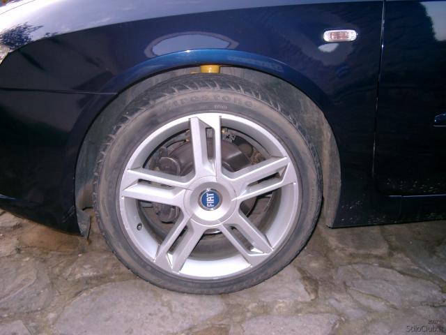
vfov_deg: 38.7
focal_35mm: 37
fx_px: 477
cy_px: 168
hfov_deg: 50.1
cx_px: 223
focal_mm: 7.6
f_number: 2.6
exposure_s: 1/60
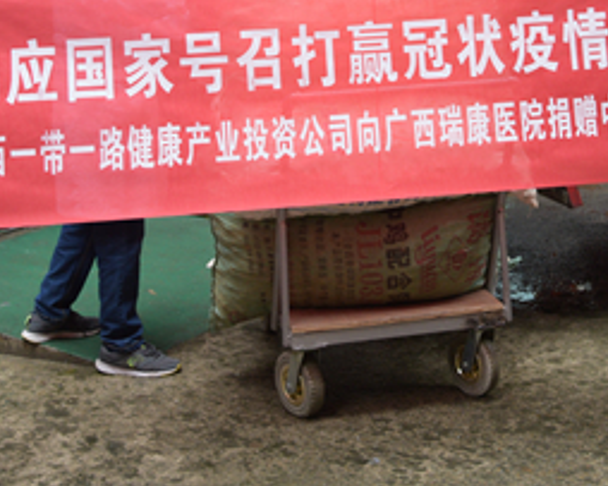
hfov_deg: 26.7
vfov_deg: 21.0
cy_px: 25
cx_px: 371
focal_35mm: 71
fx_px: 1277
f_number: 4.5
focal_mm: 30
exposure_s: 1/100
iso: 800
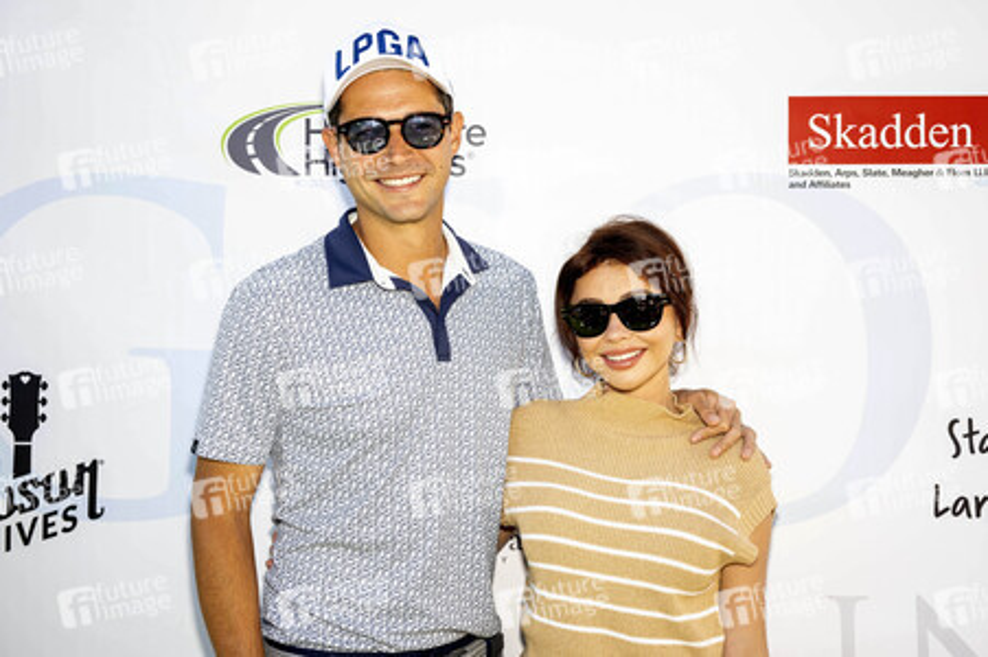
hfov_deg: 49.6
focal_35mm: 39
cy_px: 328
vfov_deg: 34.2
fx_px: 1070
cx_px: 494
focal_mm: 39
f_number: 5.6
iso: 200
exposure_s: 1/200
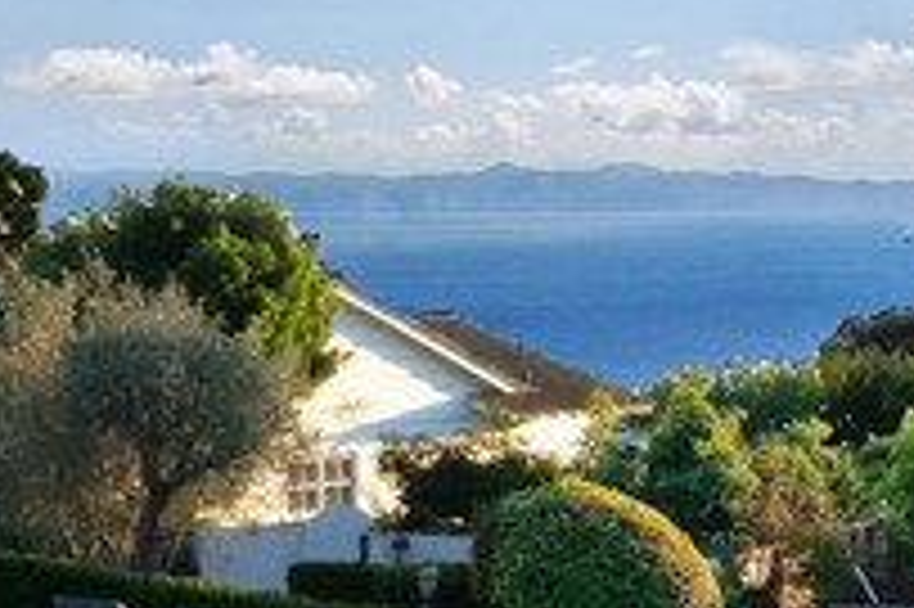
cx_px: 837
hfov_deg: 10.8
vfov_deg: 7.3
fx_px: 4794
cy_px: 329
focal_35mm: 189
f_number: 14
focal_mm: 18
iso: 800
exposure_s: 1/125
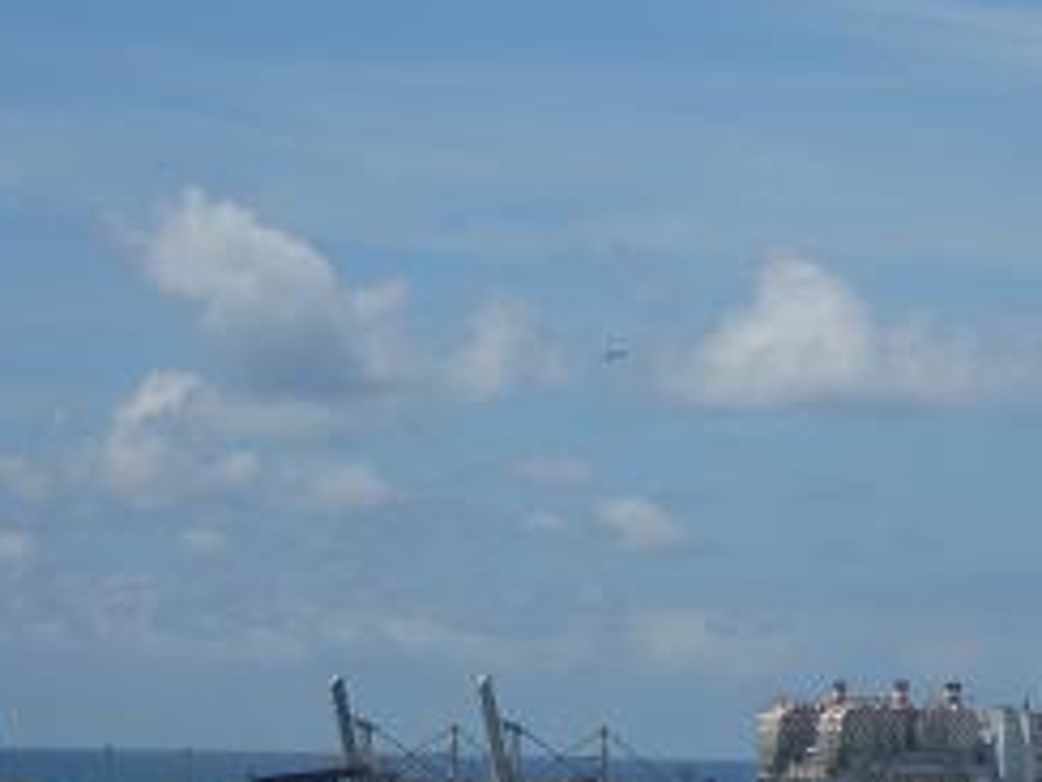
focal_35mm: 211
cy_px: 583
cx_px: 651
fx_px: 6351
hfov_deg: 9.4
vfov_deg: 7.0
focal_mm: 17.6
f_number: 5.5
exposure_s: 1/800
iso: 80
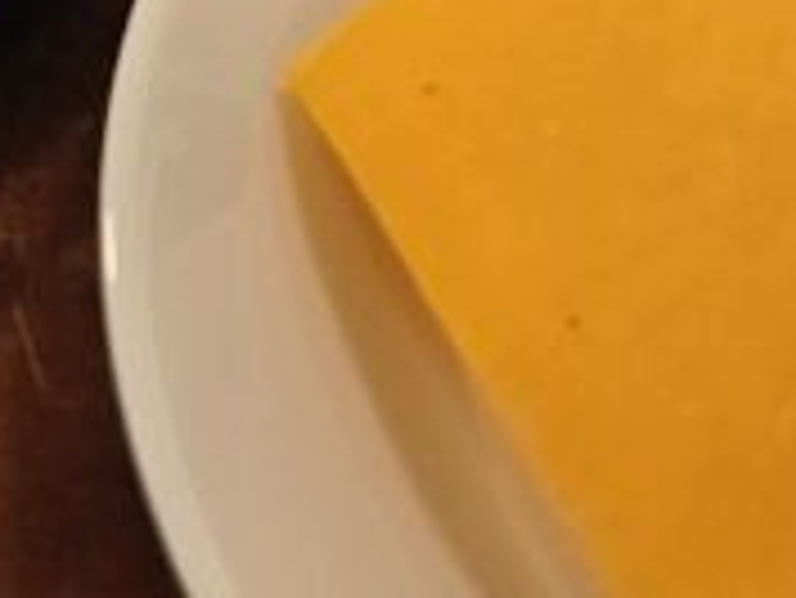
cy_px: -985
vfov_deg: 9.5
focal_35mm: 133
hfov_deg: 14.8
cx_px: 585
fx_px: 3060
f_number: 1.8
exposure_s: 1/120
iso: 160
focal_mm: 5.4
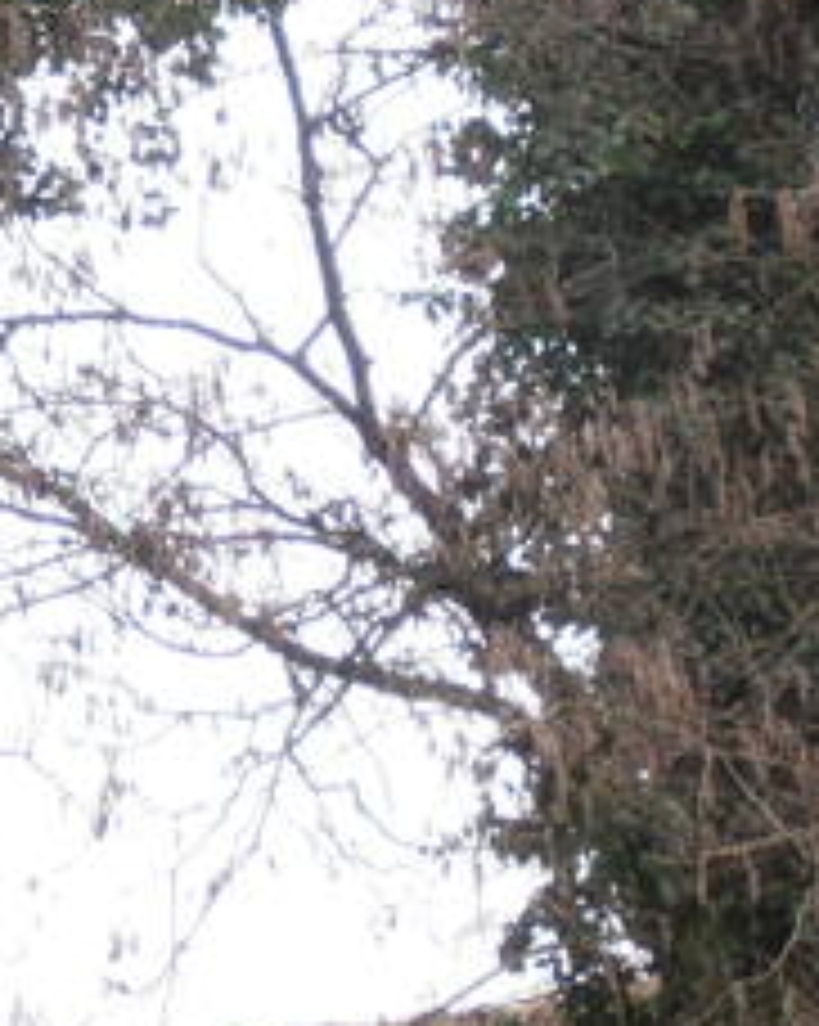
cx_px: -288
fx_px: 11468
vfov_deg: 5.1
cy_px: 76
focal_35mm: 378
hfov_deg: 4.1
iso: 125
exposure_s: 1/80
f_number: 5.8
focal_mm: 24.39
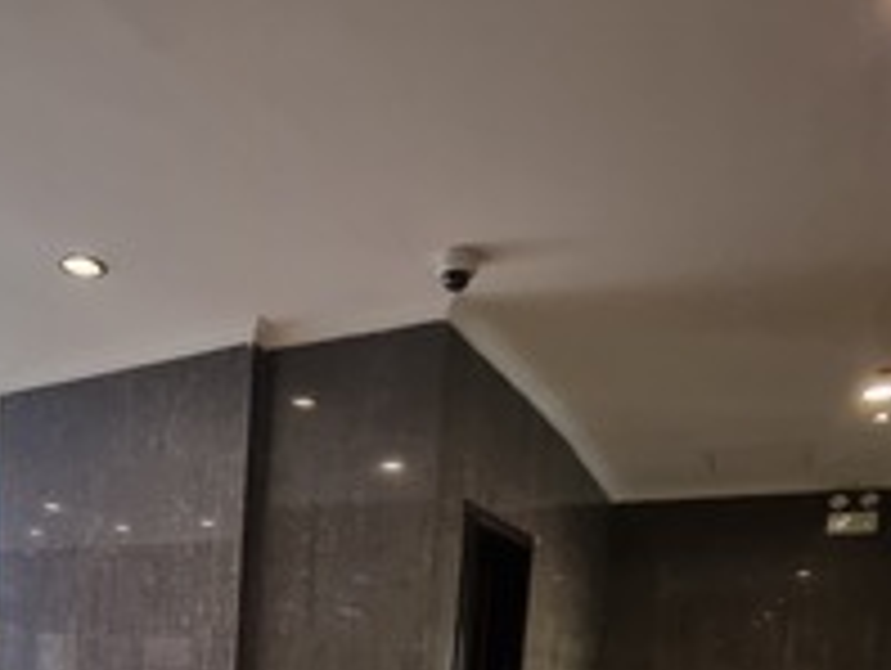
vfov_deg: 38.0
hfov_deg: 58.0
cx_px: 268
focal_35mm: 30
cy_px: 758
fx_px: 773
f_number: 2.2
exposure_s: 1/33
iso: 640
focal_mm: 2.2
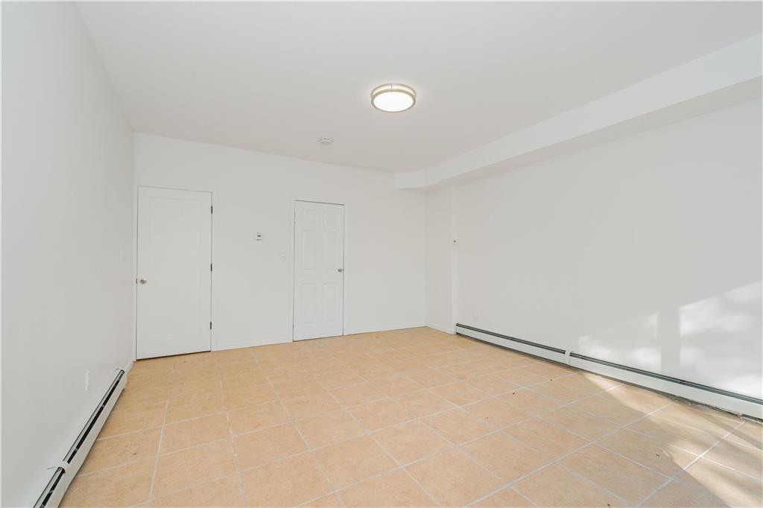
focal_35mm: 15
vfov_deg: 77.3
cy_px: 254
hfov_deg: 100.4
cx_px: 382
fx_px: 318
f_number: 8
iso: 640
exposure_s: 1/100
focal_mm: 10
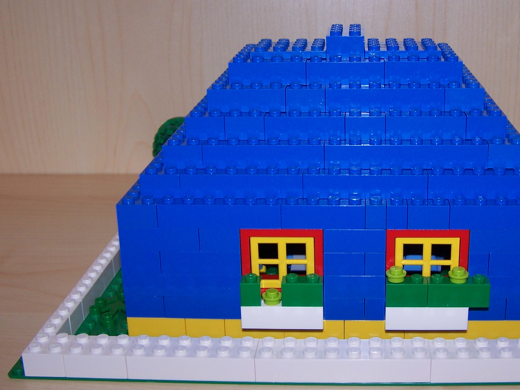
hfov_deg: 35.8
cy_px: 189
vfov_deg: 27.5
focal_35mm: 53
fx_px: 796
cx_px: 345
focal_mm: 6.3
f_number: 2.8
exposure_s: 1/60
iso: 80
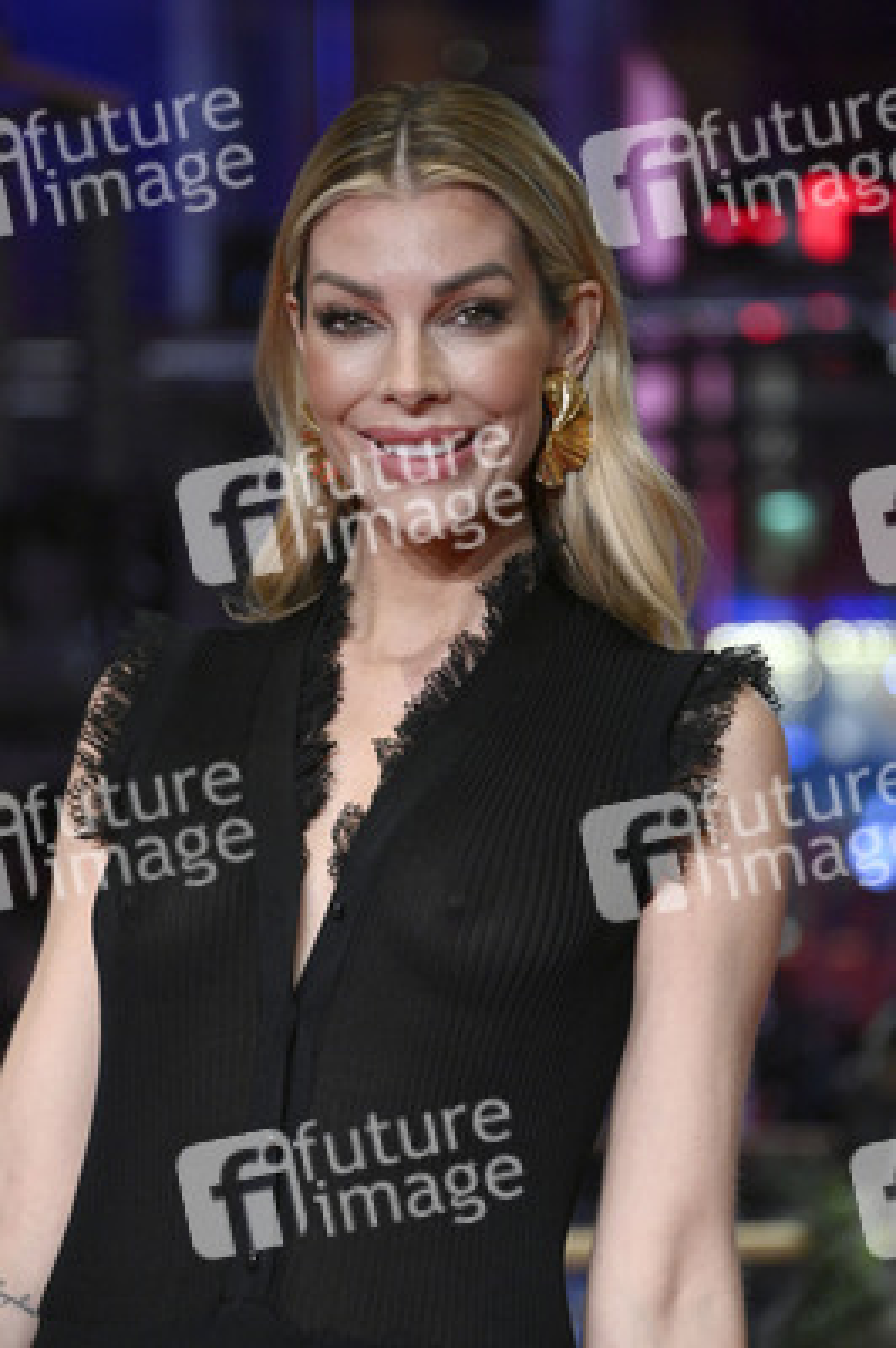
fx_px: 6731
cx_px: 448
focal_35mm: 180
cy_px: 674
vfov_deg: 11.4
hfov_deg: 7.6
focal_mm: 180
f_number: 5.6
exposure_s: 1/250
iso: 6400
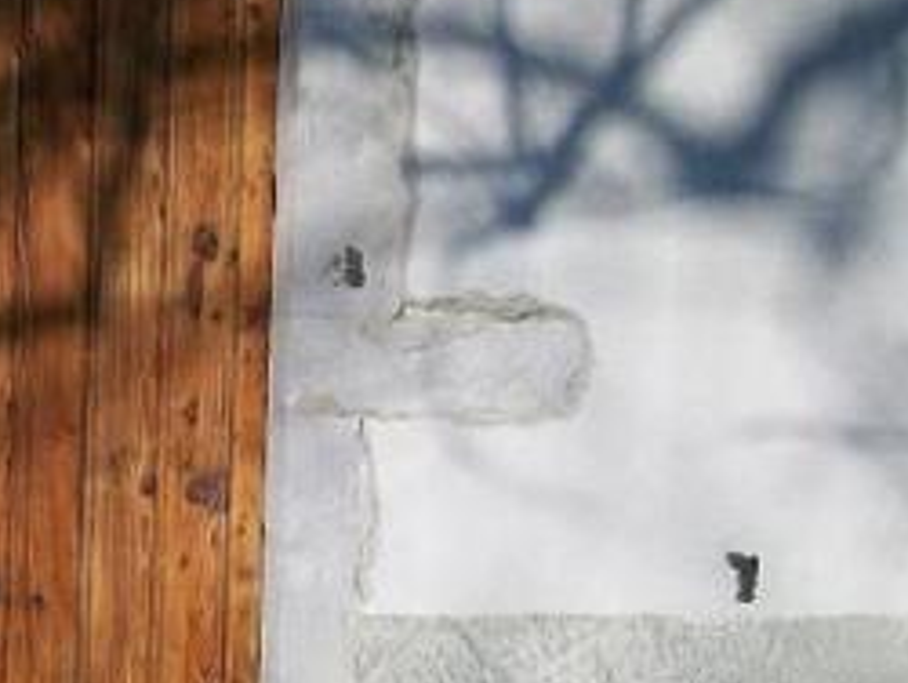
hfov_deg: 20.2
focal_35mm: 92
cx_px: -131
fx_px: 2416
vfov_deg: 16.1
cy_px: 233
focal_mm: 6
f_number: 4.8
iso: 80
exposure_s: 1/500
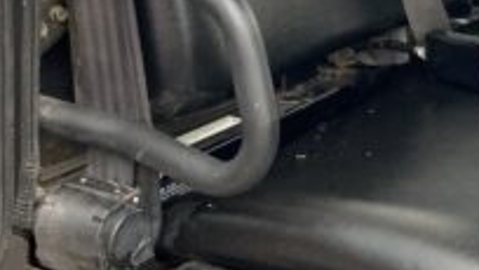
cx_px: 549
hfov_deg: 20.4
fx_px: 1258
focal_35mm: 99
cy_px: -122
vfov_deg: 11.8
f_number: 1.8
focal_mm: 3
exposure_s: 1/122
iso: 40
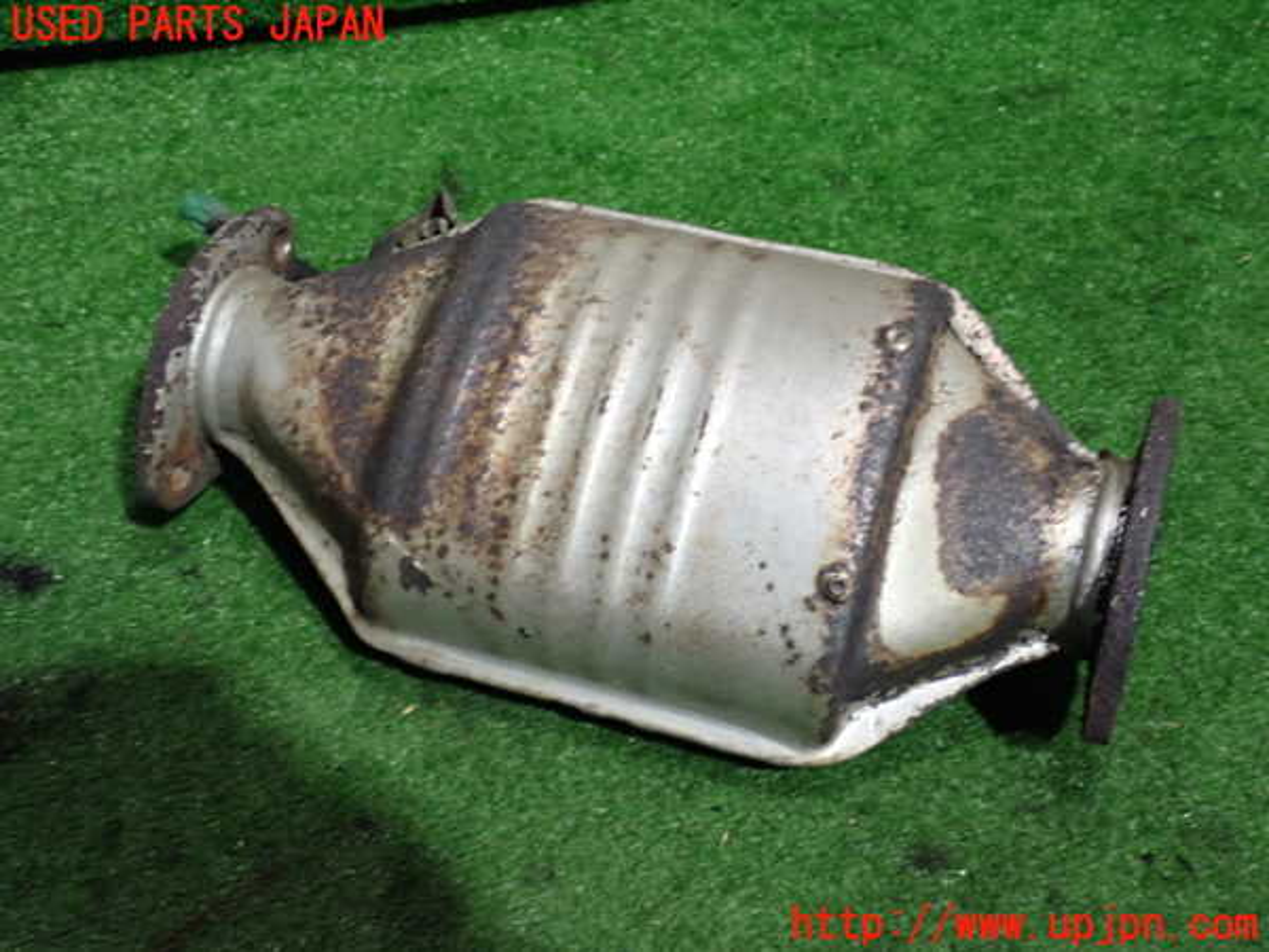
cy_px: 476
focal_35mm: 41
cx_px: 634
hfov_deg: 45.8
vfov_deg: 35.1
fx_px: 1503
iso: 640
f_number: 2.8
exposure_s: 1/40
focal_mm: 7.31
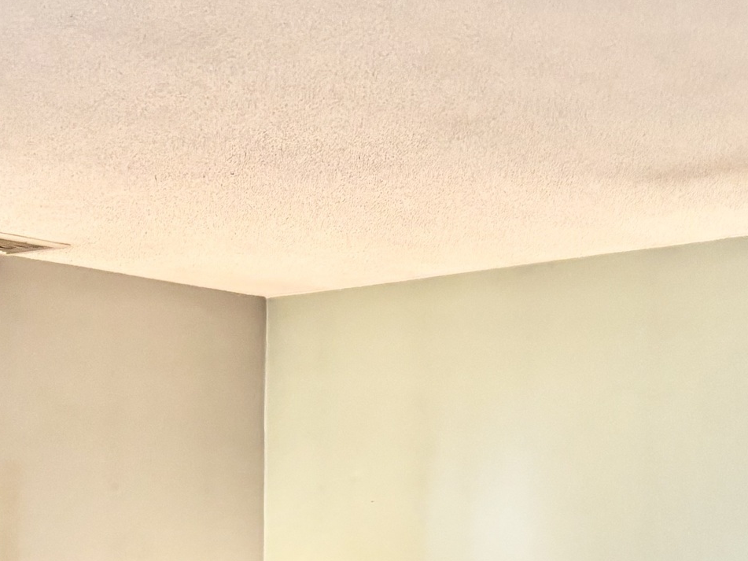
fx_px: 1815
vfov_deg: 16.4
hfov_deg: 23.1
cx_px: 219
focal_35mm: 84
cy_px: 771
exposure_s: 1/40
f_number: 1.6
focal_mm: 5.96
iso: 400
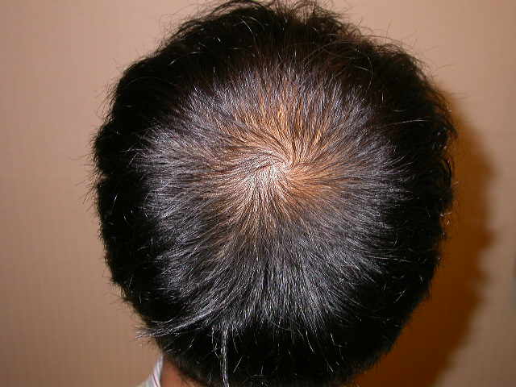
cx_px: 258
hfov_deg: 36.2
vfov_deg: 27.5
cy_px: 194
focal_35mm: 53
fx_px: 790
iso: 100
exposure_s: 1/60.3
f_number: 2.9
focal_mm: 11.1
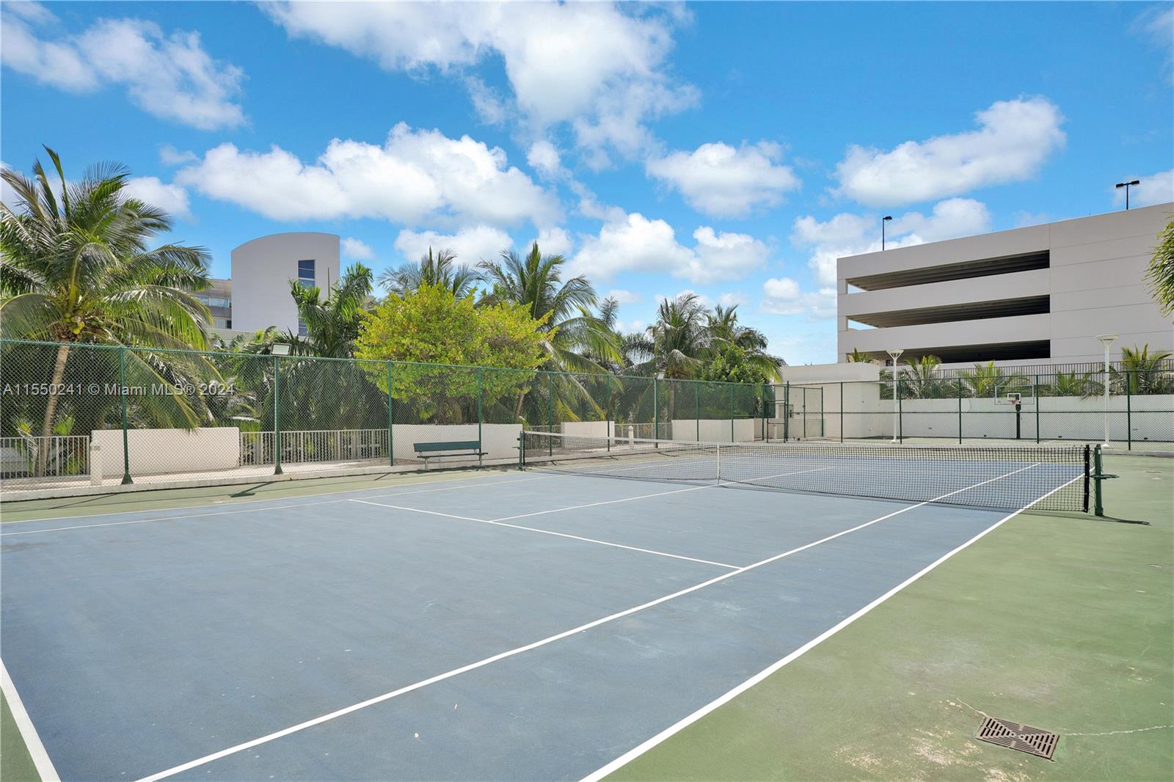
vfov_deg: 61.9
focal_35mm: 20
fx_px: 652
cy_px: 391
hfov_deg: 84.0
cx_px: 587
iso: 64
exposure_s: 1/250
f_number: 7.1
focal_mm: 20
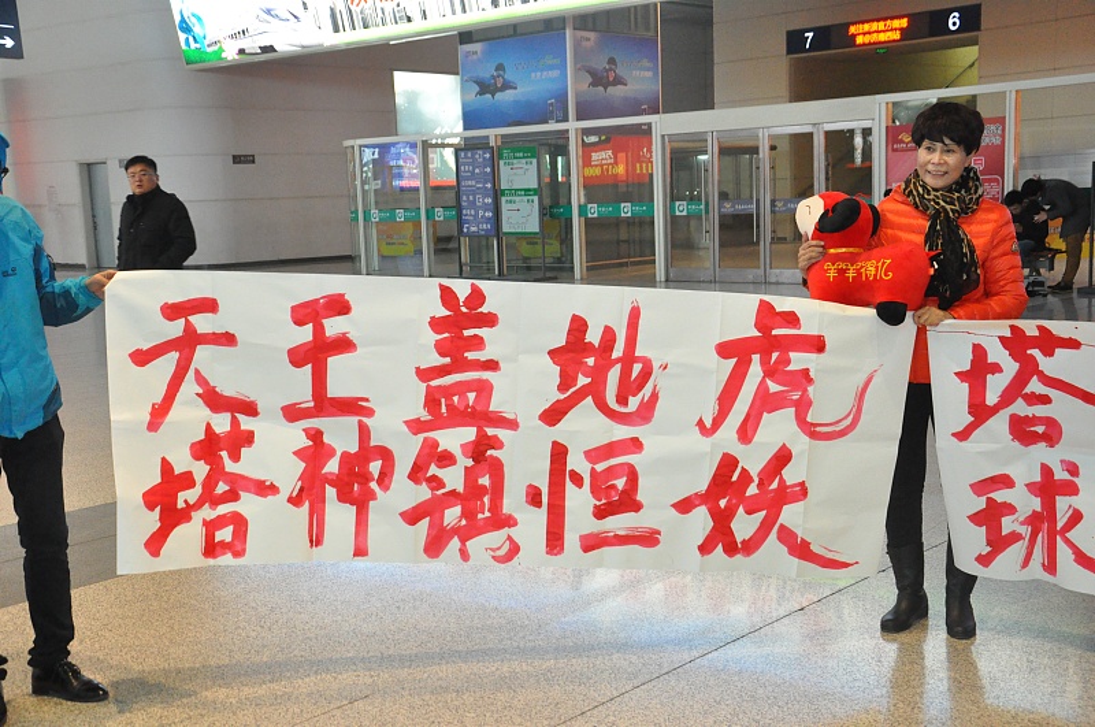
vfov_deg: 29.8
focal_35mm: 45
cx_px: 548
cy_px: 364
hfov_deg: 43.7
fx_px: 1367
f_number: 5.6
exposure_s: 1/60
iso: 3200
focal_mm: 30
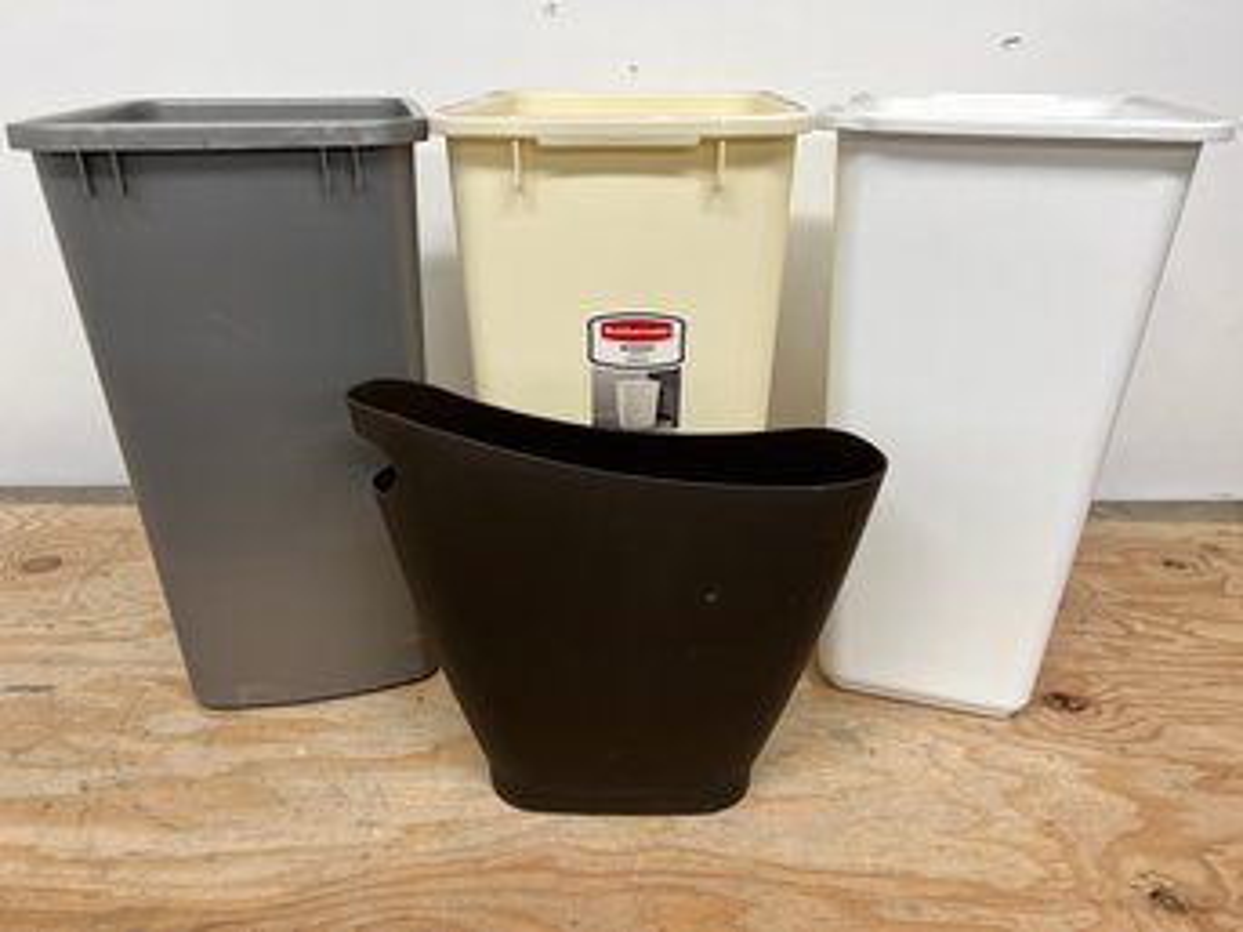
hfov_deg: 67.3
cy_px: 466
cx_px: 622
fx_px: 933
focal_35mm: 26
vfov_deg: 53.0
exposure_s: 1/120
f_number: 1.5
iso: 100
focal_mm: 5.7
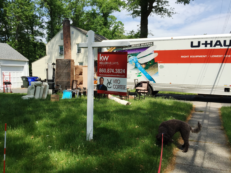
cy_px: 86
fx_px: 194
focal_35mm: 29
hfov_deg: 61.7
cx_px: 116
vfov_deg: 48.2
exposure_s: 1/2475
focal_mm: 4.15
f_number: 2.2
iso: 32
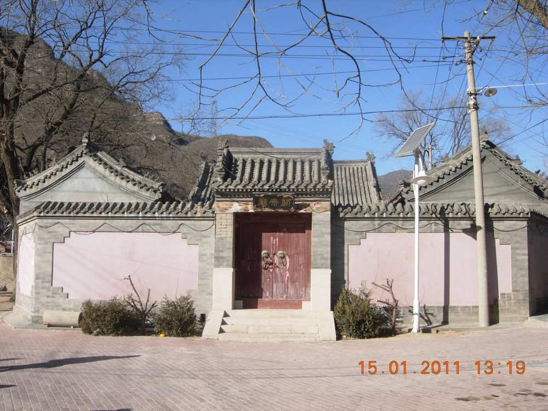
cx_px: 274
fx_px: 570
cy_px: 206
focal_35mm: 36
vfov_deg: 39.7
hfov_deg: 51.4
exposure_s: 1/271
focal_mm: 7.5
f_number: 6.1
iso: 50
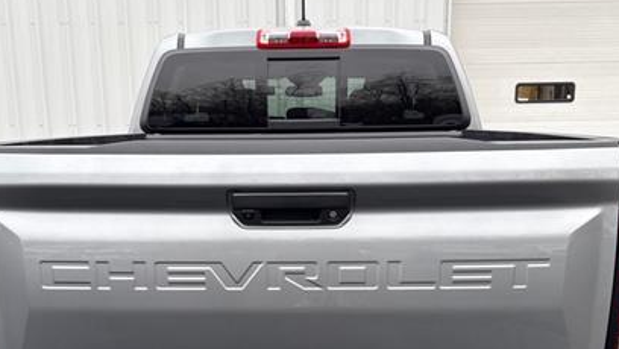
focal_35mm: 41
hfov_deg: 49.4
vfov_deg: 28.2
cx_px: 297
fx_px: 673
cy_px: 294
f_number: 1.78
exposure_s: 1/167
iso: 64
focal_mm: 6.76
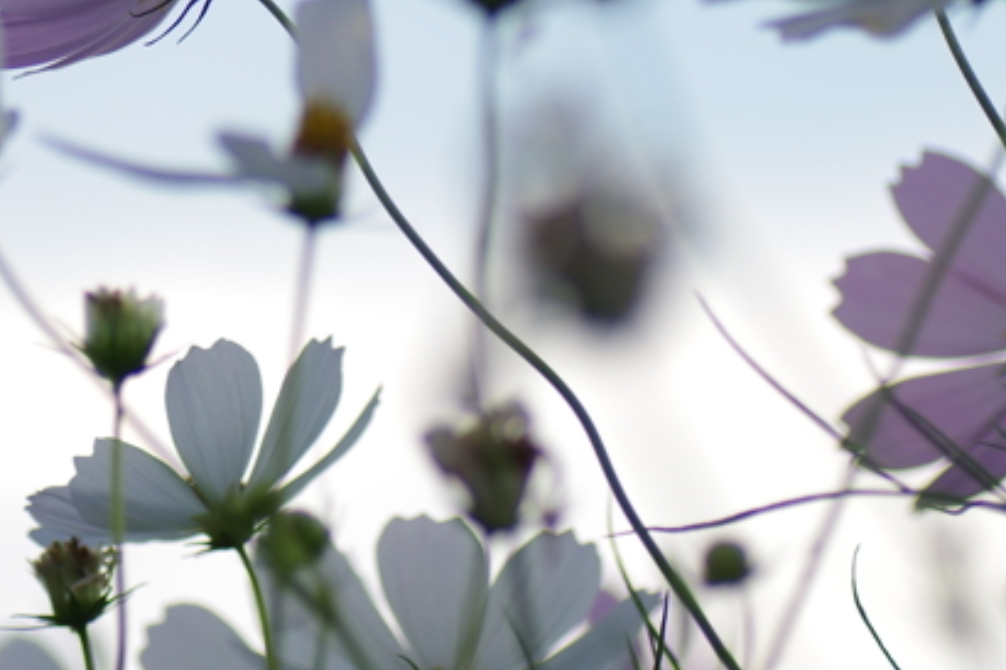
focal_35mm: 337
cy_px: -103
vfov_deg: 4.1
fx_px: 9413
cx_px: 157
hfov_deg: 6.1
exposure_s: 1/200
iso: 100
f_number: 2.8
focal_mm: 90
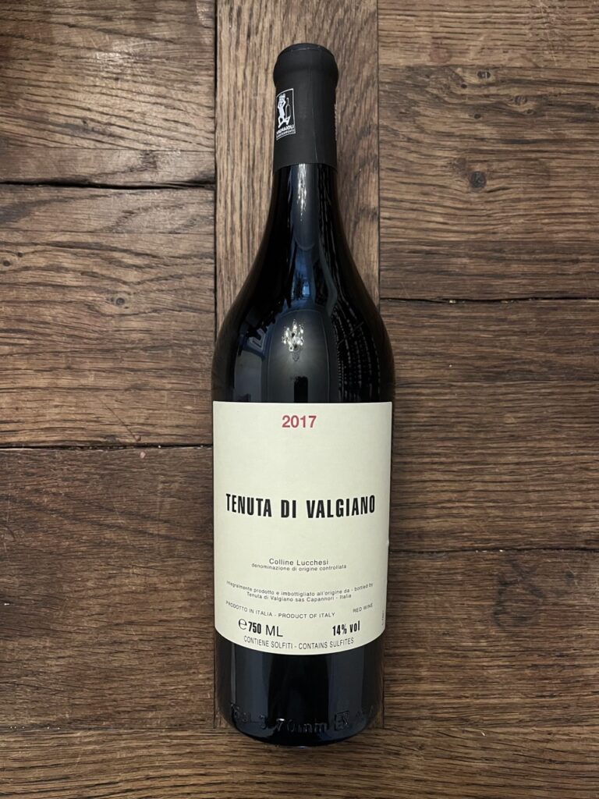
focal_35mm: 26
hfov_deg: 53.1
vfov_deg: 67.3
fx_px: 600
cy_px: 400
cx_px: 300
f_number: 1.6
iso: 320
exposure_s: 1/50
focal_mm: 5.1
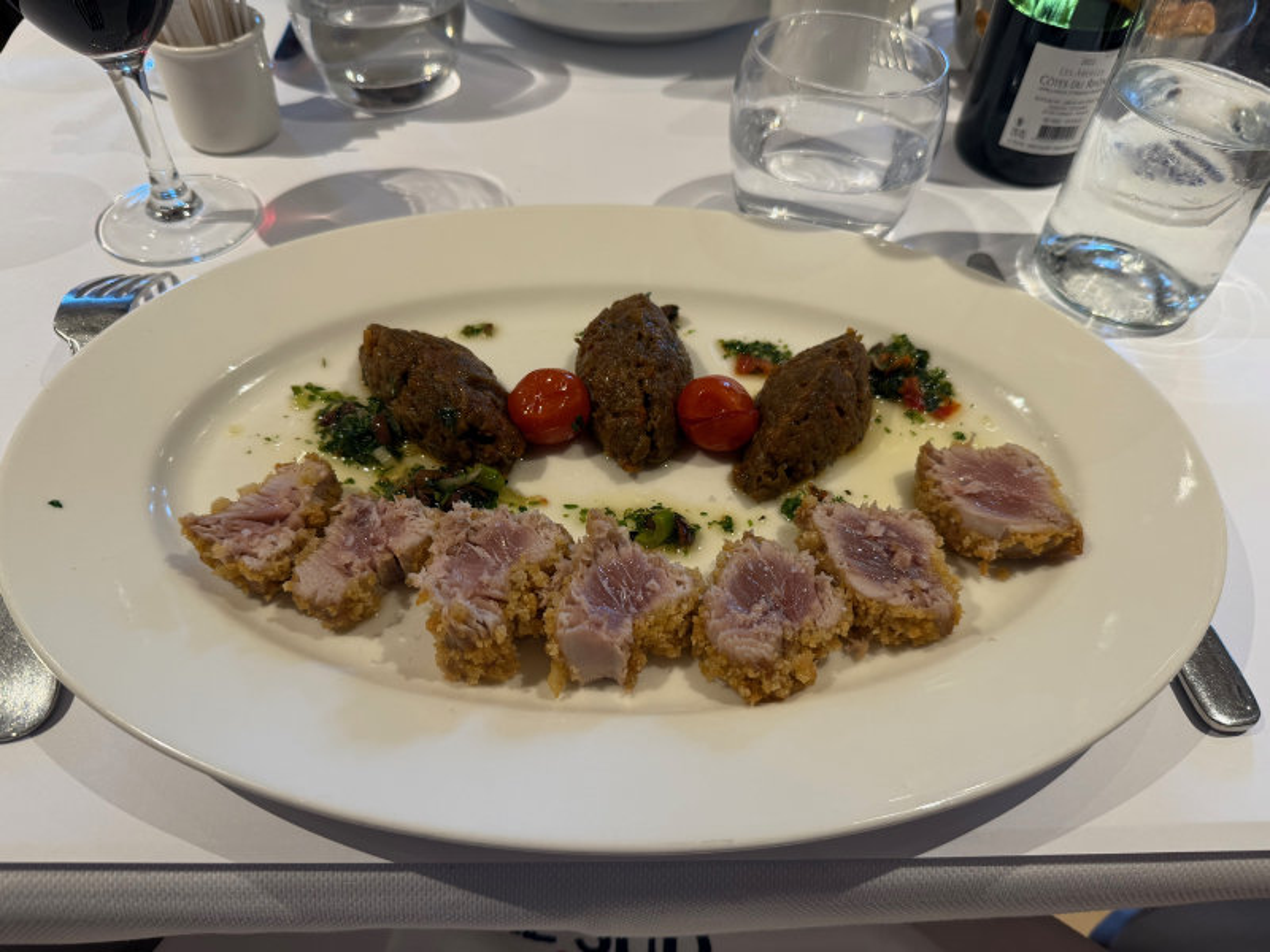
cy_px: 476
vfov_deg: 56.8
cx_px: 635
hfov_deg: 71.6
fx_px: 881
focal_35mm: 24
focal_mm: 6.8
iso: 125
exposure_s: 1/84
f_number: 1.8
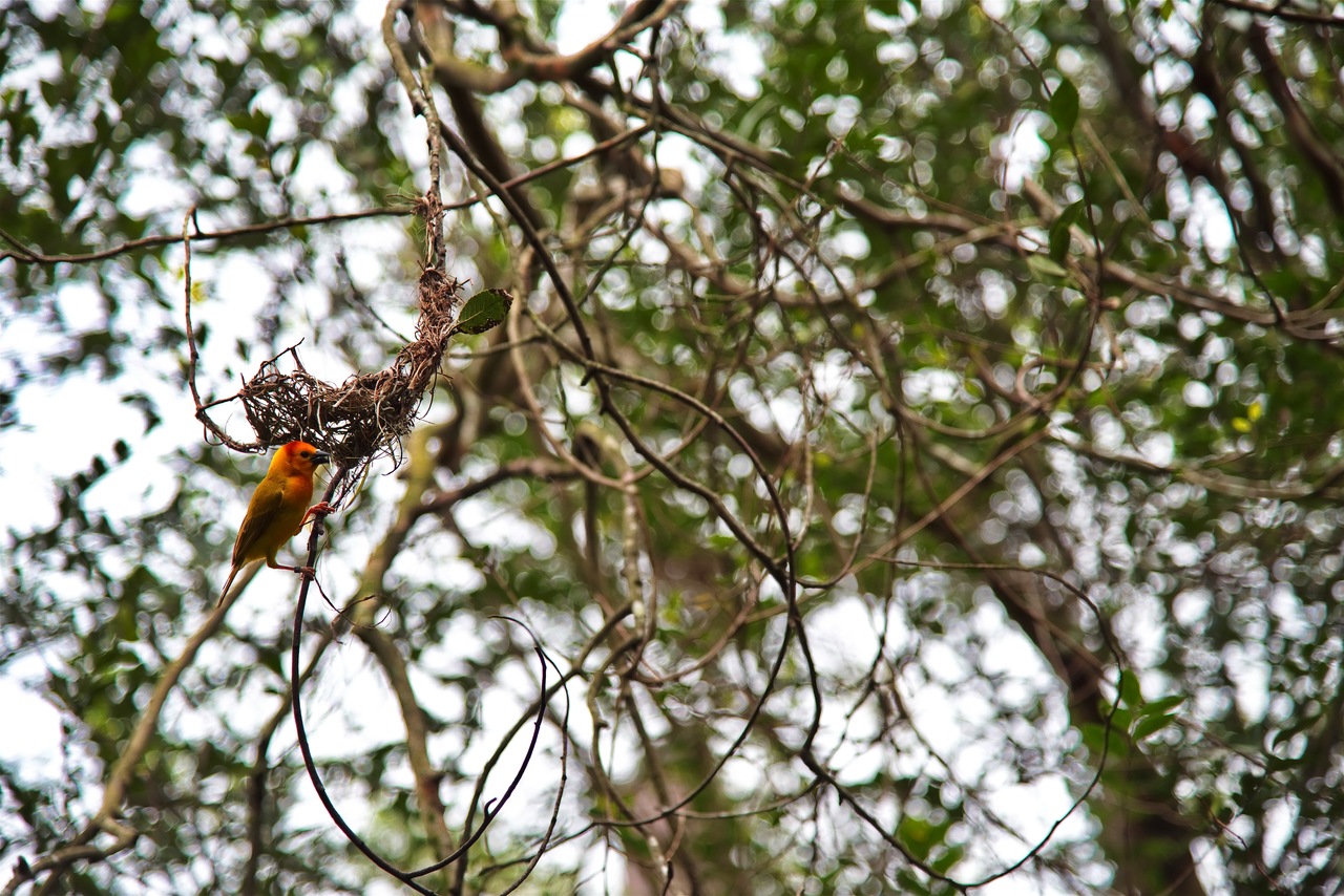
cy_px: 448
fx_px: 4481
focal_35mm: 120
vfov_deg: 11.4
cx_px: 672
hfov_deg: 17.1
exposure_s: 1/250
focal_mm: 120
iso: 200
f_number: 4
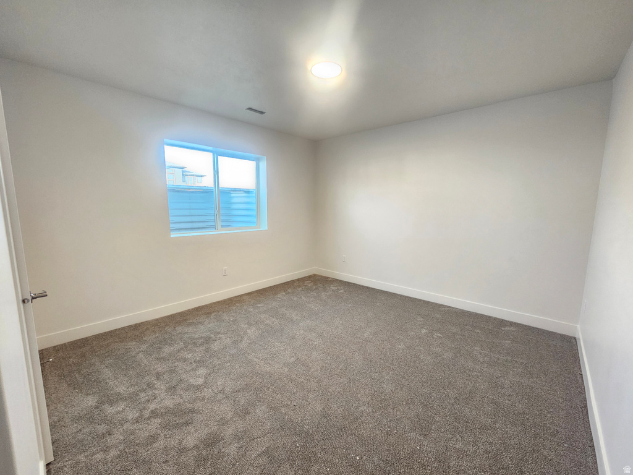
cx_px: 316
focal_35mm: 13
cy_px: 238
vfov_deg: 89.9
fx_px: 238
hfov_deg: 106.2
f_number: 2.2
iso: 320
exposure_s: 1/60
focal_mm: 2.2
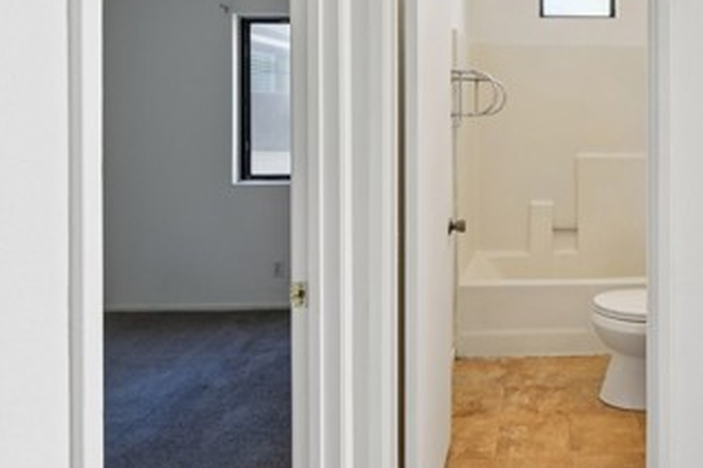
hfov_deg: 59.8
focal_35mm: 28
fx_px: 546
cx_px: 571
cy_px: 121
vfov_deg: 44.9
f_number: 8
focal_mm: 14
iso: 400
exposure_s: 1/20
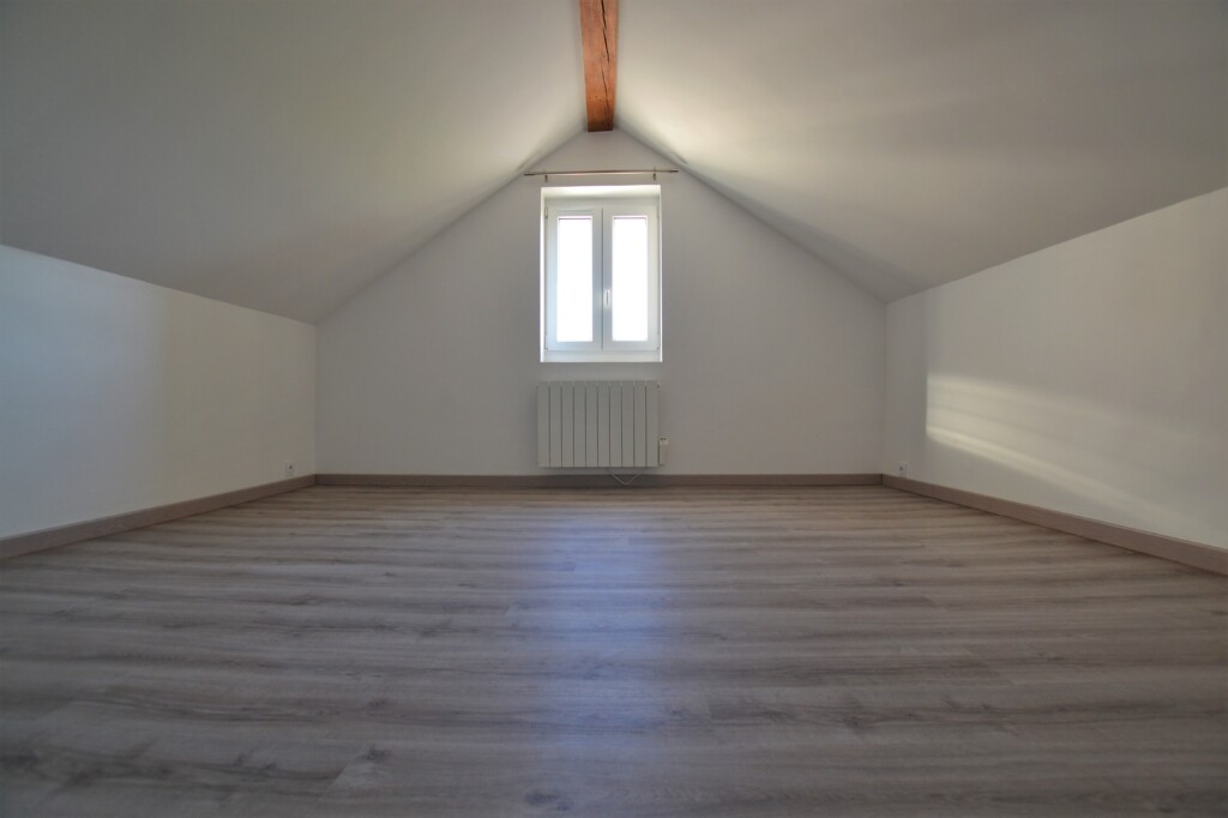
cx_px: 614
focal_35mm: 15
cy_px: 409
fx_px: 511
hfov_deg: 100.4
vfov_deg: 77.3
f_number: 4
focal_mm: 10
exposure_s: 1/60
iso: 400
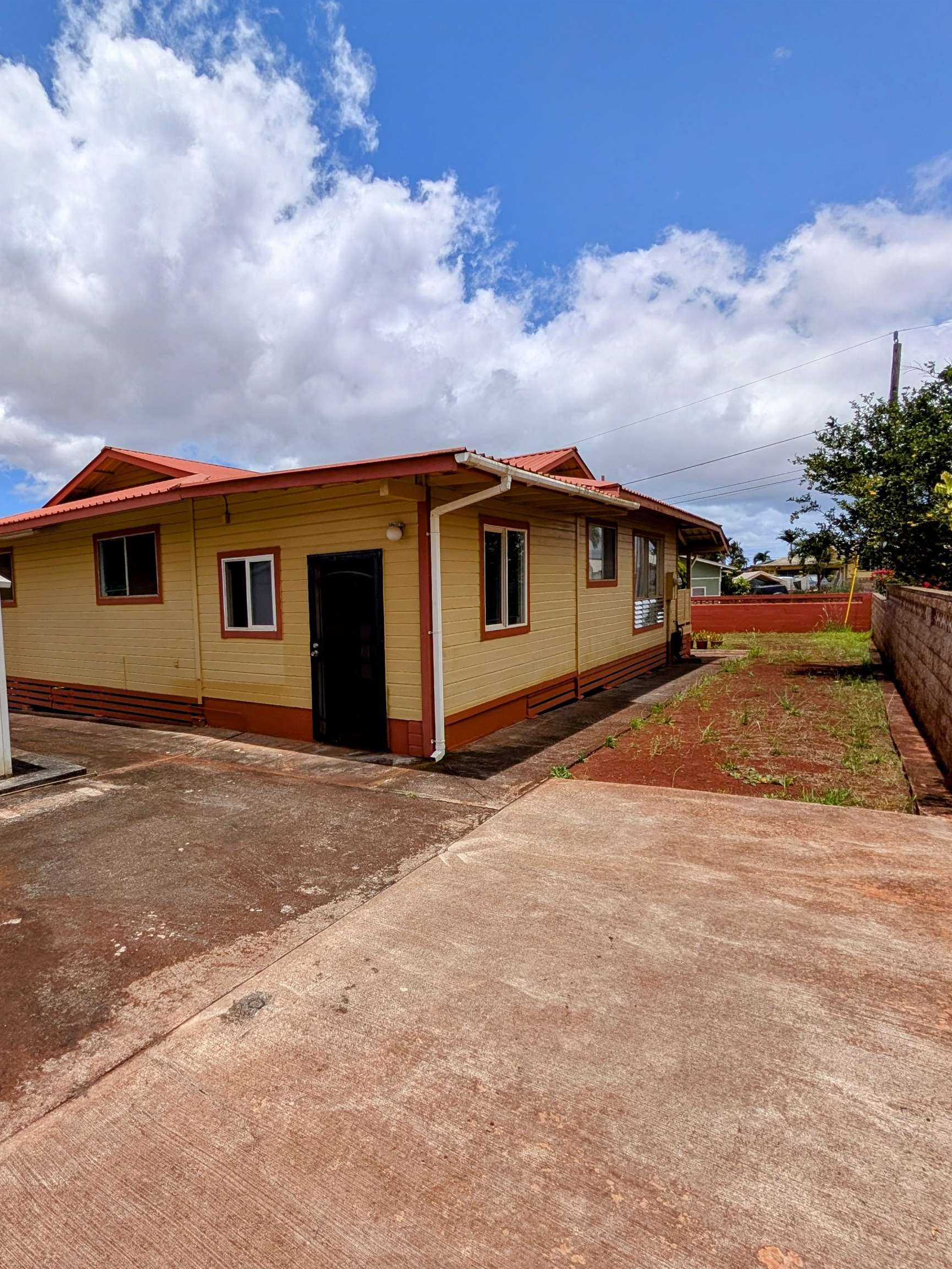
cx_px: 314
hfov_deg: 75.6
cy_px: 634
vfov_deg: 94.5
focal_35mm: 16
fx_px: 587
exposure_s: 1/5848
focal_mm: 2.02
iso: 56
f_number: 1.7
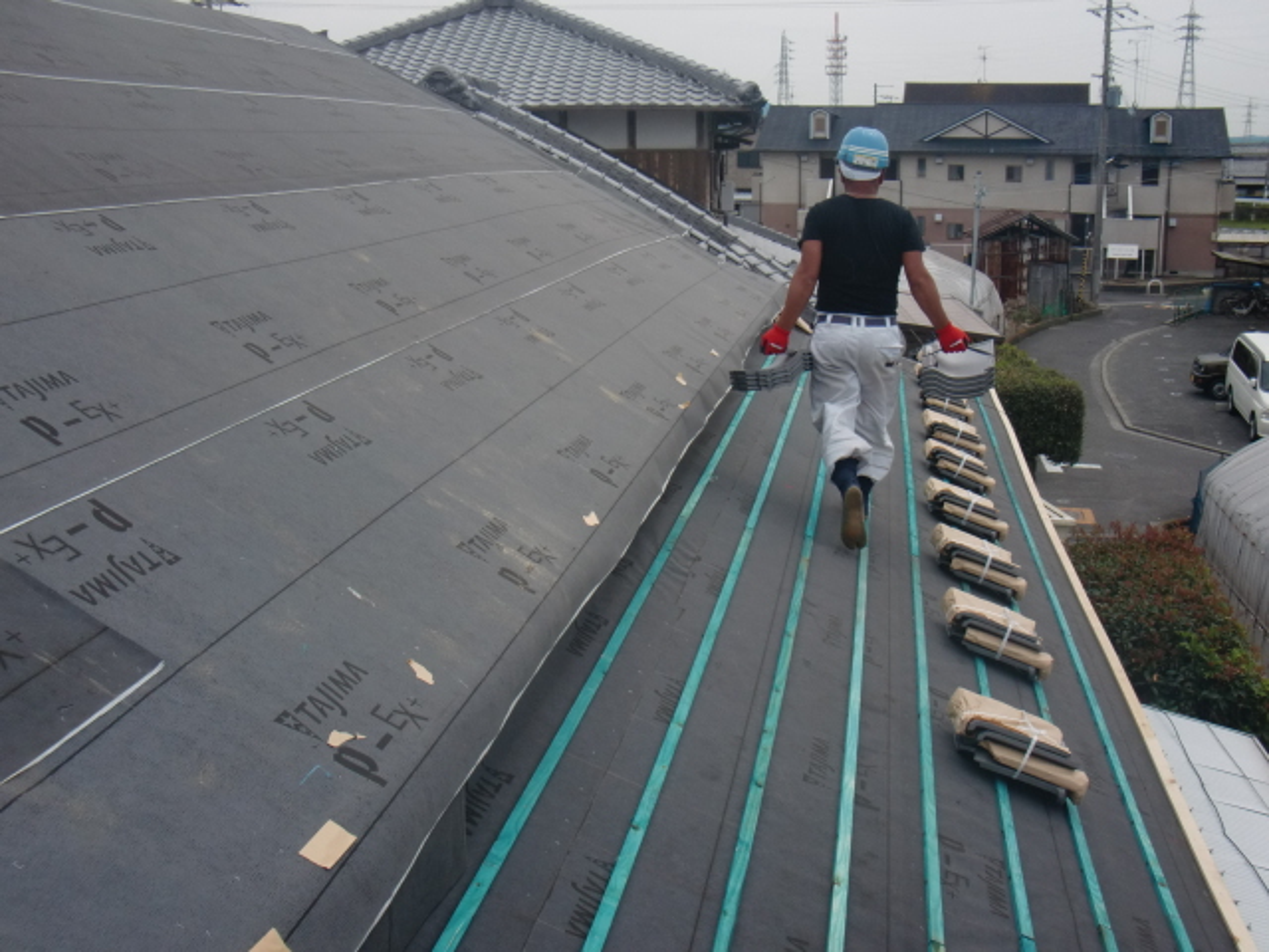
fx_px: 1393
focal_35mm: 38
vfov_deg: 37.7
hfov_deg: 49.0
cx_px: 634
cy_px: 476
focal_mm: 6.66
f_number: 3.9
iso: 64
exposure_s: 1/640
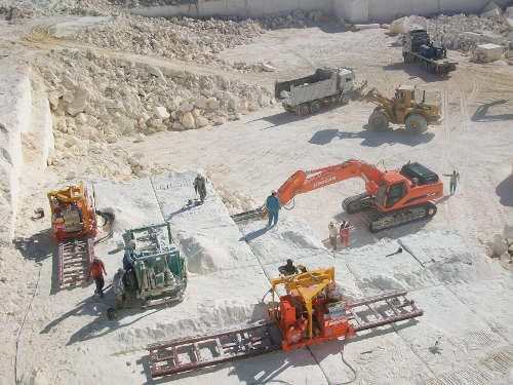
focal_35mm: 32
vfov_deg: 44.2
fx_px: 474
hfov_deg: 56.8
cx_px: 256
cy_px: 192
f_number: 5.5
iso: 64
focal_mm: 5.7
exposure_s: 1/640
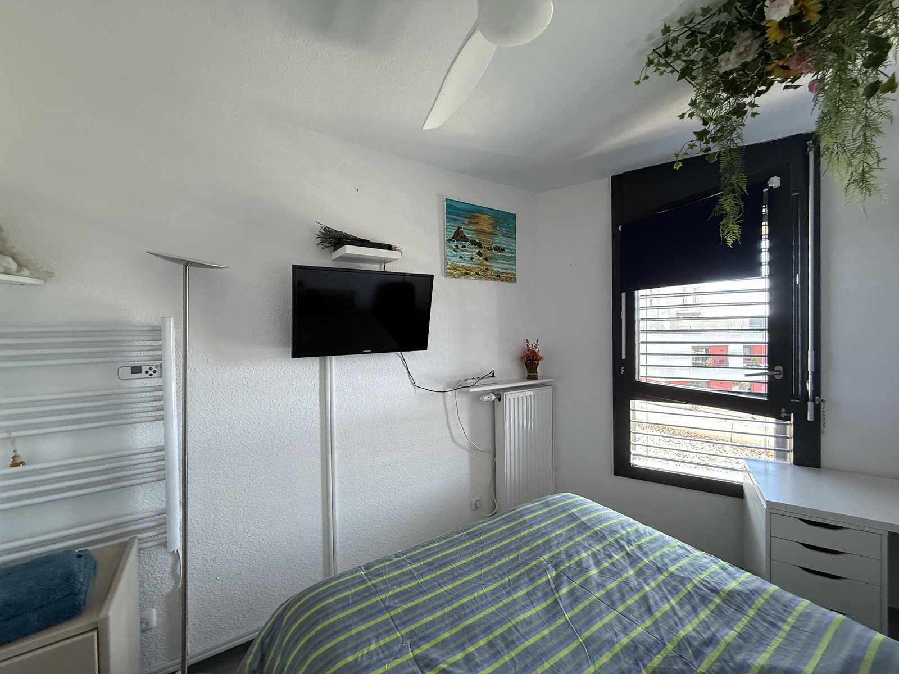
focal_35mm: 14
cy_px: 337
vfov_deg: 85.7
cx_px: 450
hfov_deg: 102.1
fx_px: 364
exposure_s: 1/99
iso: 250
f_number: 2.2
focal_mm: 2.22
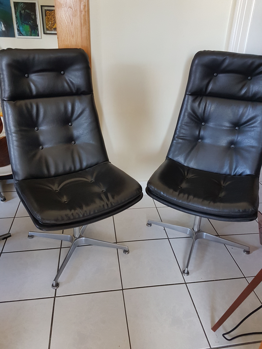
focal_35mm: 26
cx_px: 131
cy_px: 174
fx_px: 262
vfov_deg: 67.3
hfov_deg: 53.1
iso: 125
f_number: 1.7
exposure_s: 1/50
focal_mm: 4.2
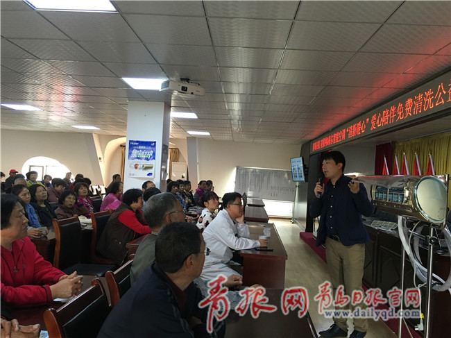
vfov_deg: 48.2
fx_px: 378
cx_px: 226
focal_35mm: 29
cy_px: 169
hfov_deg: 61.7
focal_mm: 4.15
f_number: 2.2
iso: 160
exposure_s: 1/33
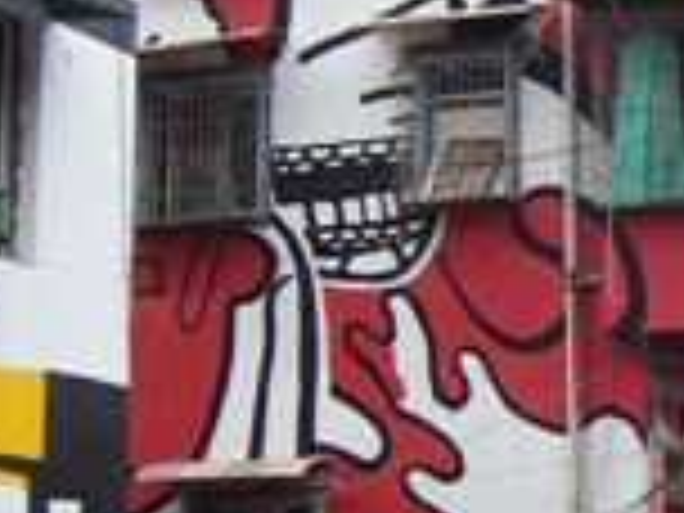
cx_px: 684
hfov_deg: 18.1
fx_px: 2095
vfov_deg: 14.0
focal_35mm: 106
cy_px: 202
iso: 80
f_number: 2.8
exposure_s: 1/500
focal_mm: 6.2
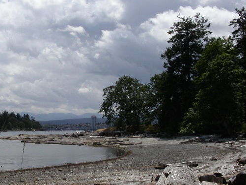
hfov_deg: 34.0
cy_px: 112
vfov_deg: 26.1
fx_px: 398
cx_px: 80
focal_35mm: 56
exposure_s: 1/750
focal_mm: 7.8
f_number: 8
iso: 100
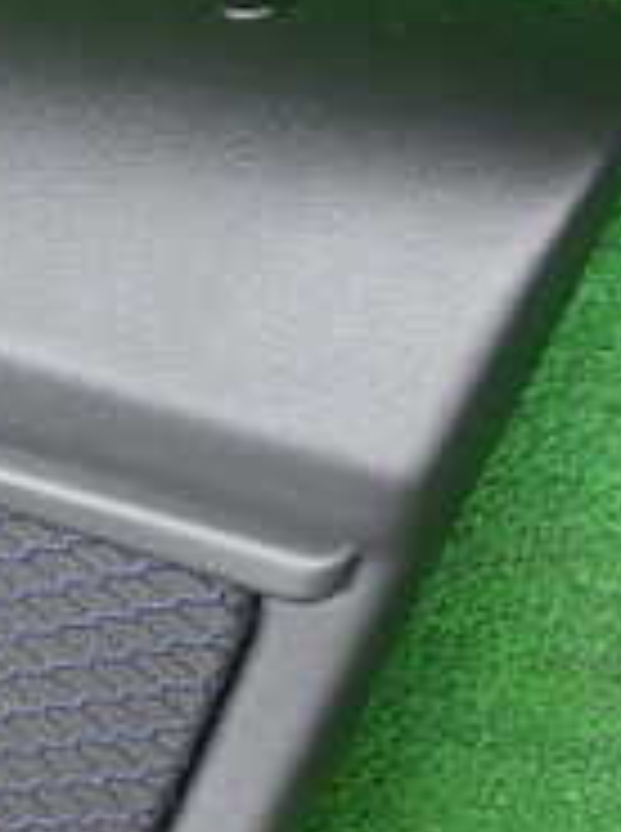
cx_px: -585
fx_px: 2496
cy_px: 639
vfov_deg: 18.8
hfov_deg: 12.6
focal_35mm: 104
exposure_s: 1/60
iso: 160
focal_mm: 5.79
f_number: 2.4
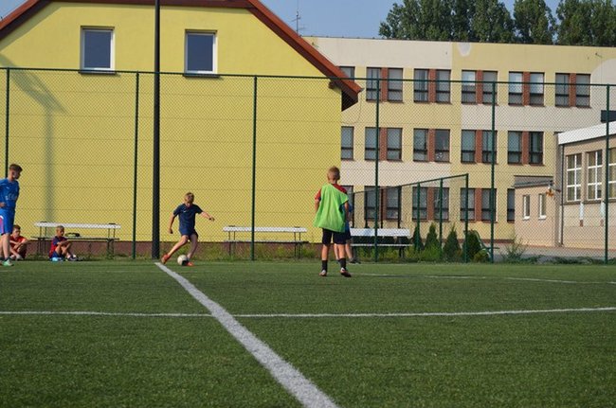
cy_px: 204
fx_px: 1409
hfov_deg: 24.7
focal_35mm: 82
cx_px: 308
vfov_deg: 16.5
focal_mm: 55
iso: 400
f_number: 6.3
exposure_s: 1/1600
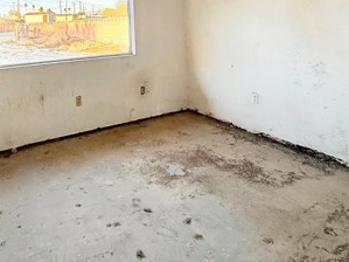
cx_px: 118
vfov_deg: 42.5
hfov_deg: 58.7
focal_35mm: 30
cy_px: 21
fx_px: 302
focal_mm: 2.22
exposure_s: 1/241
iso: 64
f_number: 2.2
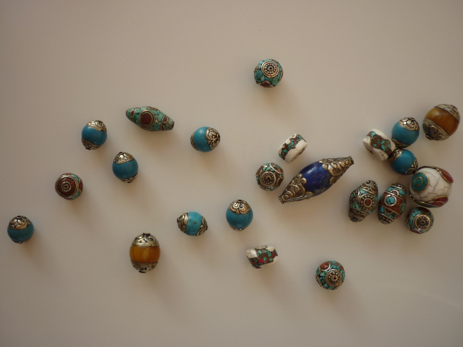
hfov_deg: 55.4
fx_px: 441
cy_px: 174
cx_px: 232
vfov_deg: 42.9
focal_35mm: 33
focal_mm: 5.5
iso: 80
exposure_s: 1/125
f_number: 2.8
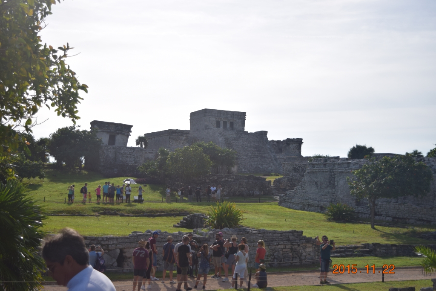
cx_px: 218
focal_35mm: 52
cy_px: 146
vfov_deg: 25.7
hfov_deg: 37.9
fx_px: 636
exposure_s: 1/2500
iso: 200
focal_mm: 35
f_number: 4.5
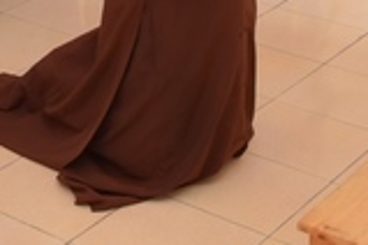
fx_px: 1298
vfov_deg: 10.0
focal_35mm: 127
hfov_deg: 15.6
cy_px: -247
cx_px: -60
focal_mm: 31
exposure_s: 1/125
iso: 400
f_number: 5
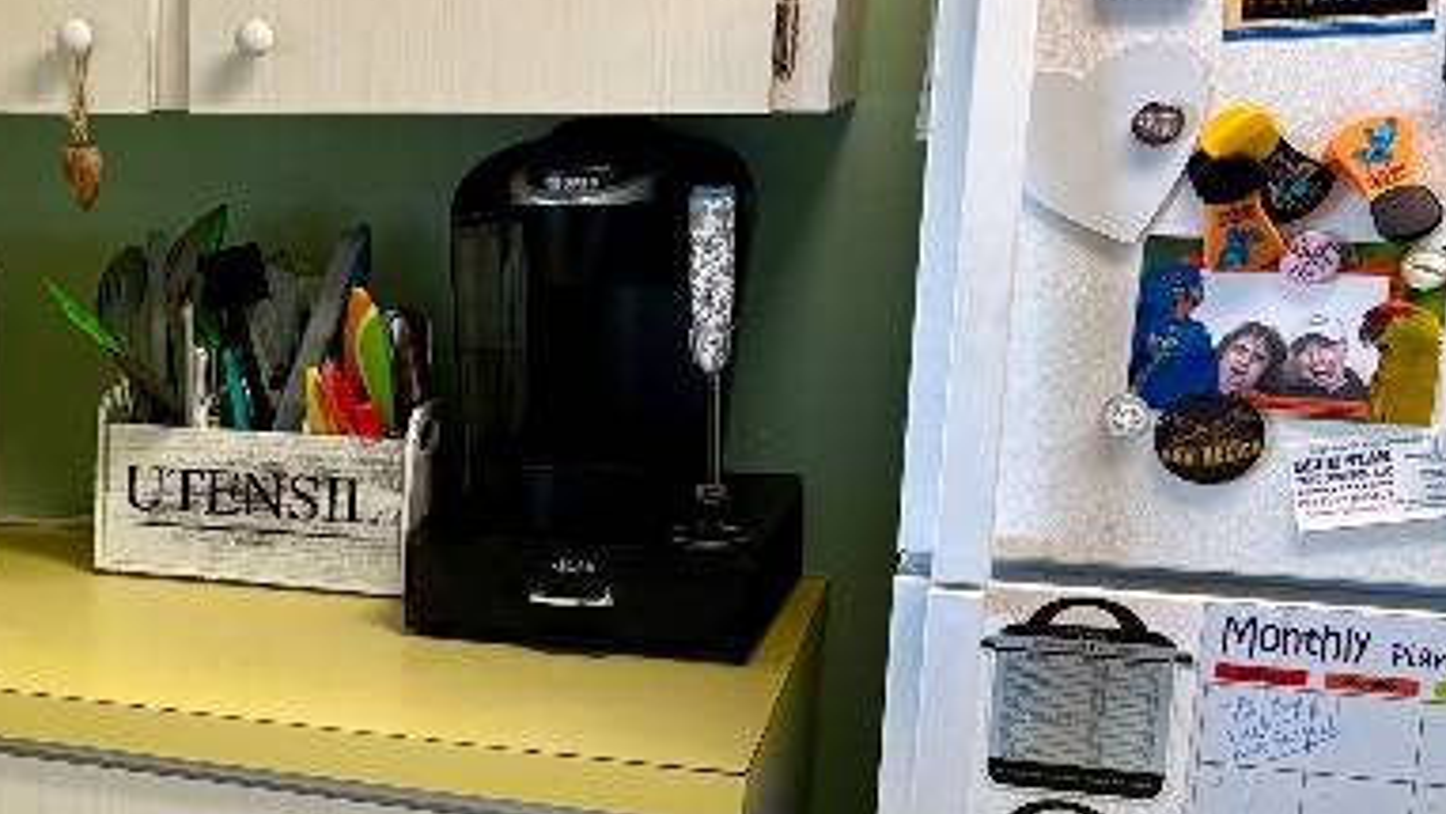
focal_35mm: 63
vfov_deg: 19.0
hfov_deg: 30.2
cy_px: 570
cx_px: -110
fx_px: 2416
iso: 100
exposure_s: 1/120
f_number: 1.6
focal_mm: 5.96
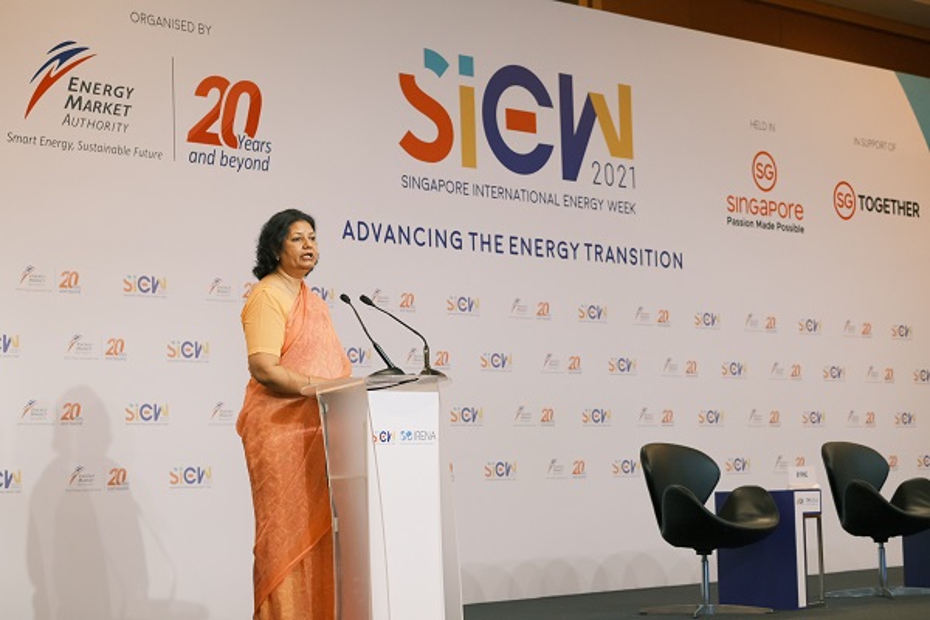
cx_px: 465
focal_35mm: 81
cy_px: 310
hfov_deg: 25.1
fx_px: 2092
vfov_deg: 16.9
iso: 3200
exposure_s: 1/320
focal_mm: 54.1
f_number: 2.8
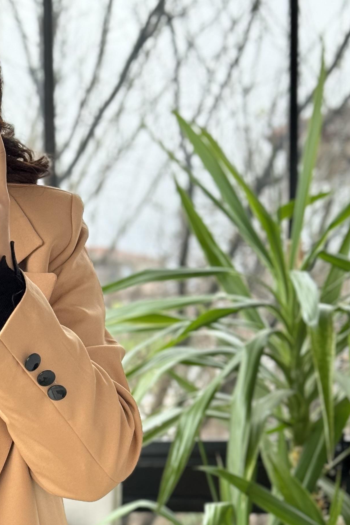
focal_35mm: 110
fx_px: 1604
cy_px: 445
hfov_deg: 12.2
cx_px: -36
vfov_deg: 18.4
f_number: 1.78
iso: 100
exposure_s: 1/64
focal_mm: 6.86
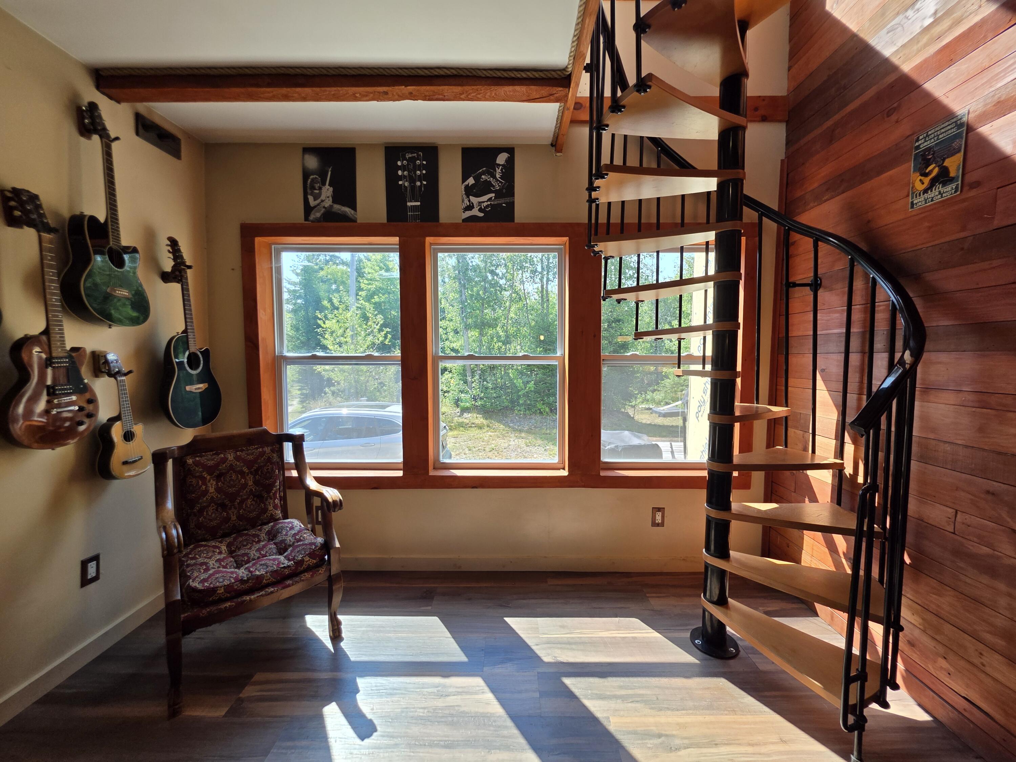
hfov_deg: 106.2
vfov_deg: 89.9
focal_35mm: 13
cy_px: 381
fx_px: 382
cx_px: 508
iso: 40
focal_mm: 2.2
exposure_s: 1/202
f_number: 1.9
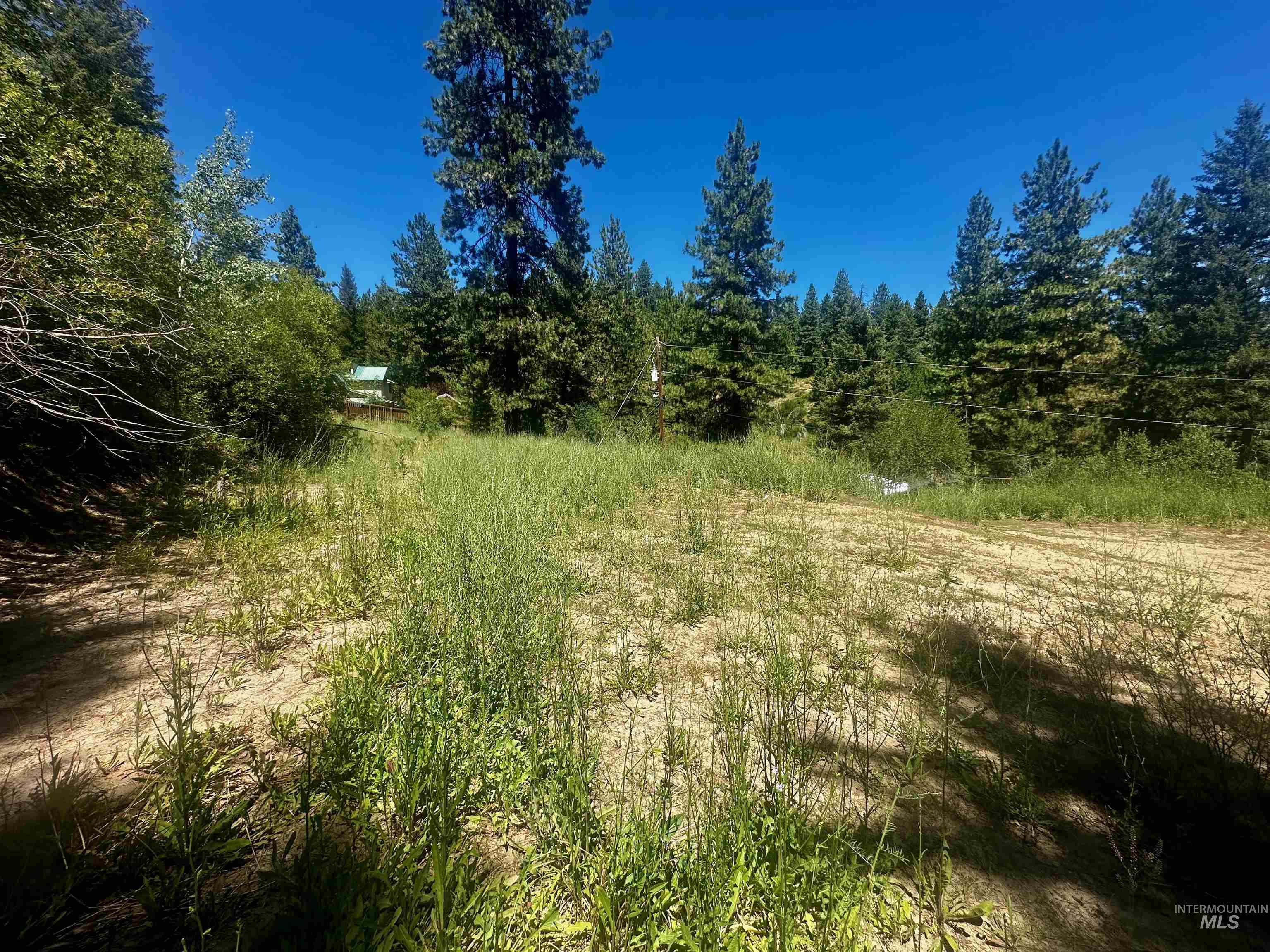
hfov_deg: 102.1
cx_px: 635
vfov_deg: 85.7
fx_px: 514
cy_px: 476
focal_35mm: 14
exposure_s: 1/1247
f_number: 2.2
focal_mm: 2.22
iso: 50
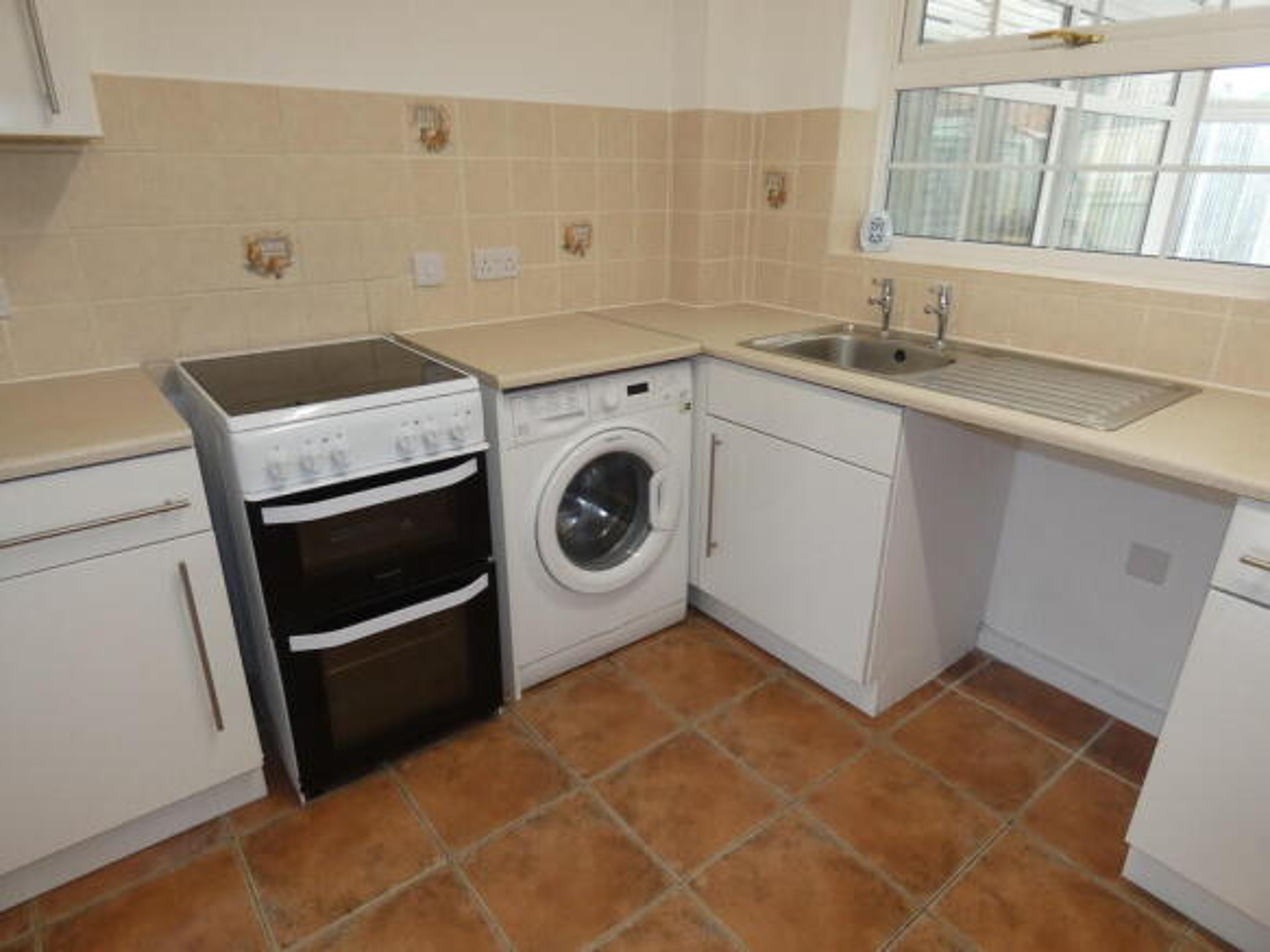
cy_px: 476
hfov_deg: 81.8
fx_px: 734
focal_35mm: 20
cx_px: 635
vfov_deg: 66.0
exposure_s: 1/60
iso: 160
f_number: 2.8
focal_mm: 3.6
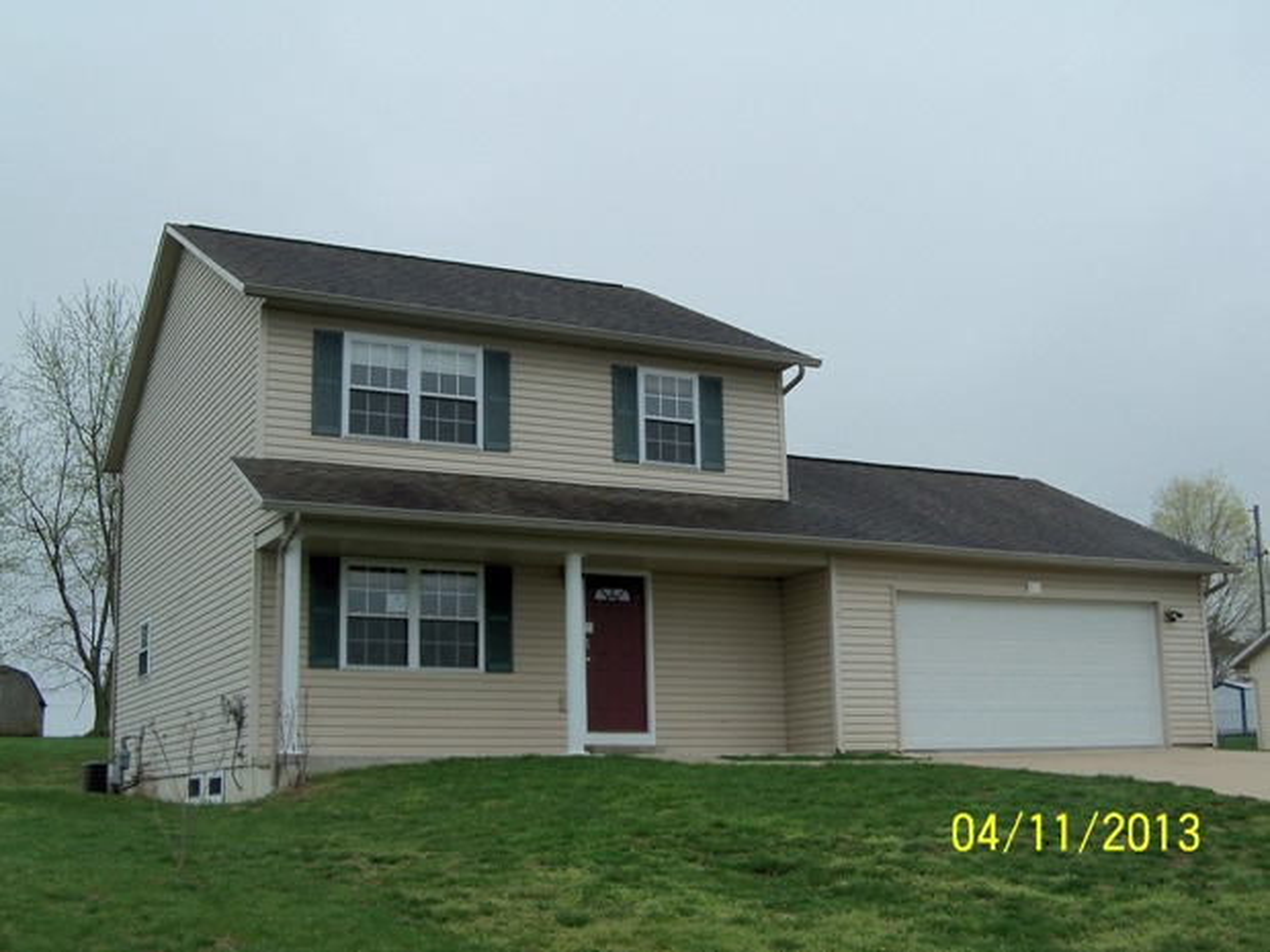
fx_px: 1541
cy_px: 476
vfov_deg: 34.3
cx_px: 635
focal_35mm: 42
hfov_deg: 44.8
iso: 160
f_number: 3.7
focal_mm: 7.5
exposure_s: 1/250
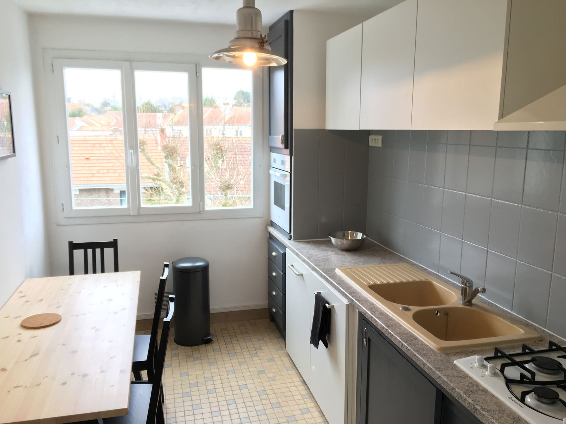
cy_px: 212
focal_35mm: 29
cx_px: 283
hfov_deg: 61.7
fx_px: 474
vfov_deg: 48.2
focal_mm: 4.15
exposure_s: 1/33
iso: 40
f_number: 2.2
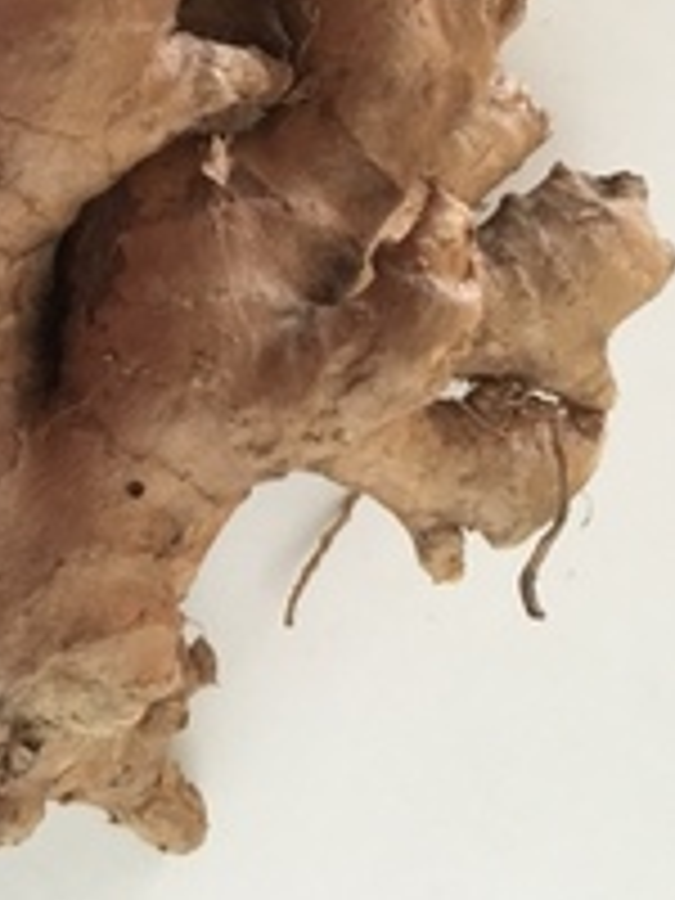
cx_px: 153
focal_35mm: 58
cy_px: 202
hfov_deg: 24.9
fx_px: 1508
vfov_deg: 32.5
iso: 320
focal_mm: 4.15
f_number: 2.2
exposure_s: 1/17
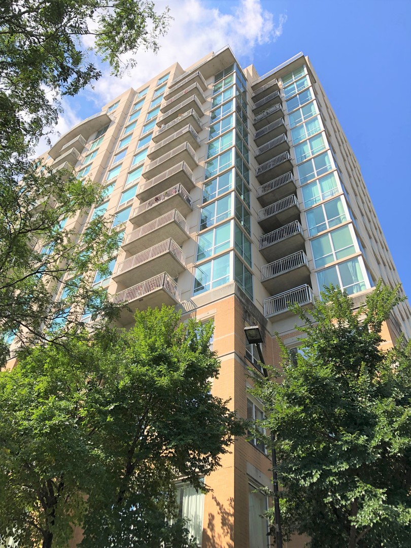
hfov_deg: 49.7
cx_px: 206
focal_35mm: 28
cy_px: 274
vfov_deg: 63.4
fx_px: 443
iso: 20
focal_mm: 3.99
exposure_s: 1/1799
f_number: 1.8
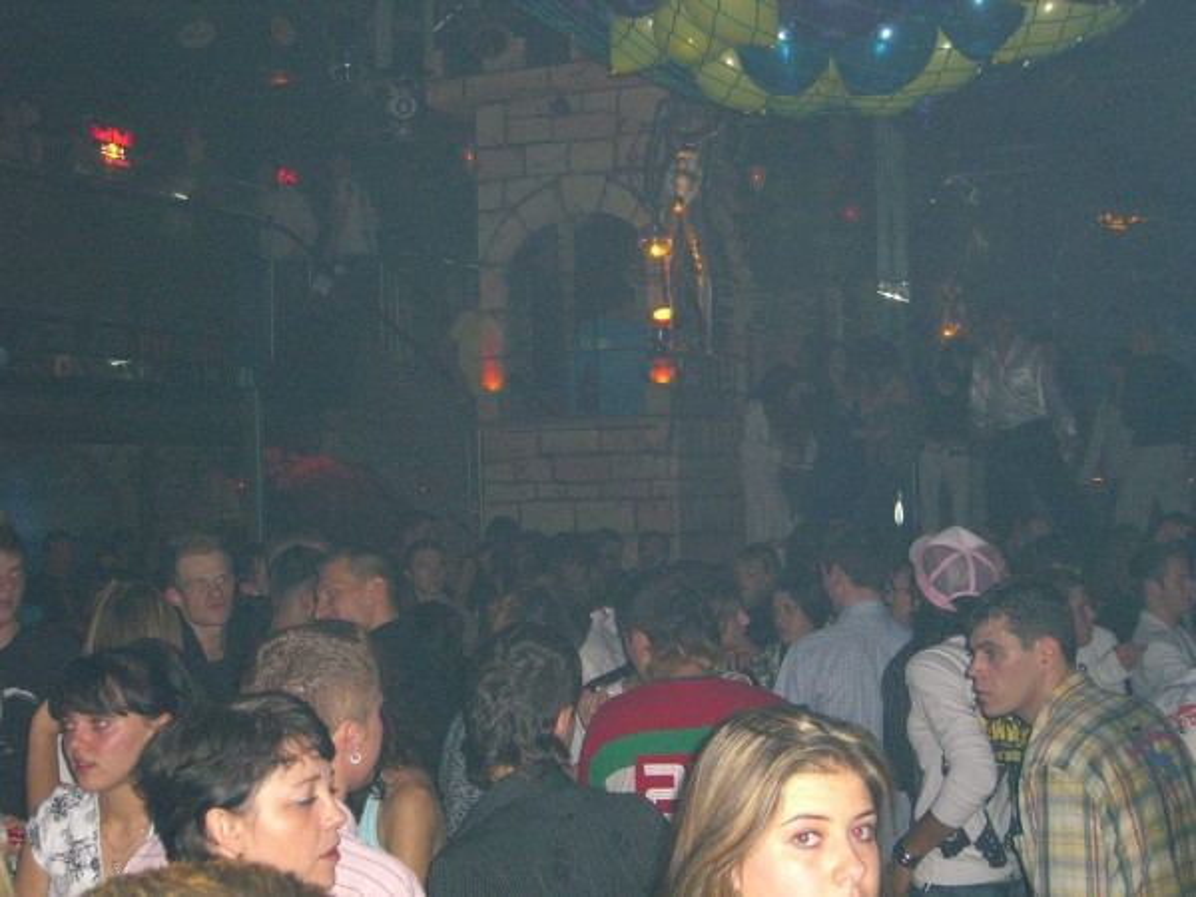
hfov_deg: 33.8
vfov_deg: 25.7
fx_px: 1969
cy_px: 448
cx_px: 598
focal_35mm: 57
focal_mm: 11.8
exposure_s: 1/60
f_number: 3.6
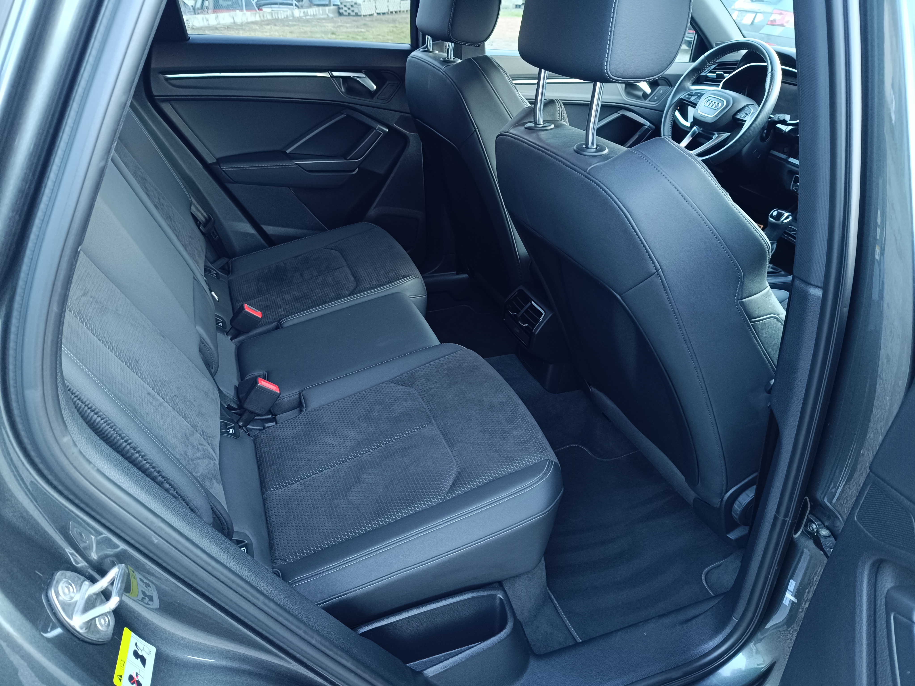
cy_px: 343
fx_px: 634
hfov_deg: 71.6
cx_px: 458
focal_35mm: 24
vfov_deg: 56.8
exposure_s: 1/50.1
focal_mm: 5.59
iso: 653
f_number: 1.88
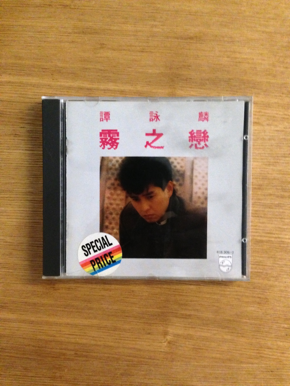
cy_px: 193
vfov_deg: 55.4
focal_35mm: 33
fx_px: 369
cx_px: 145
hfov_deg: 42.9
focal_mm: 4.13
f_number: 2.4
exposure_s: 1/15
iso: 800
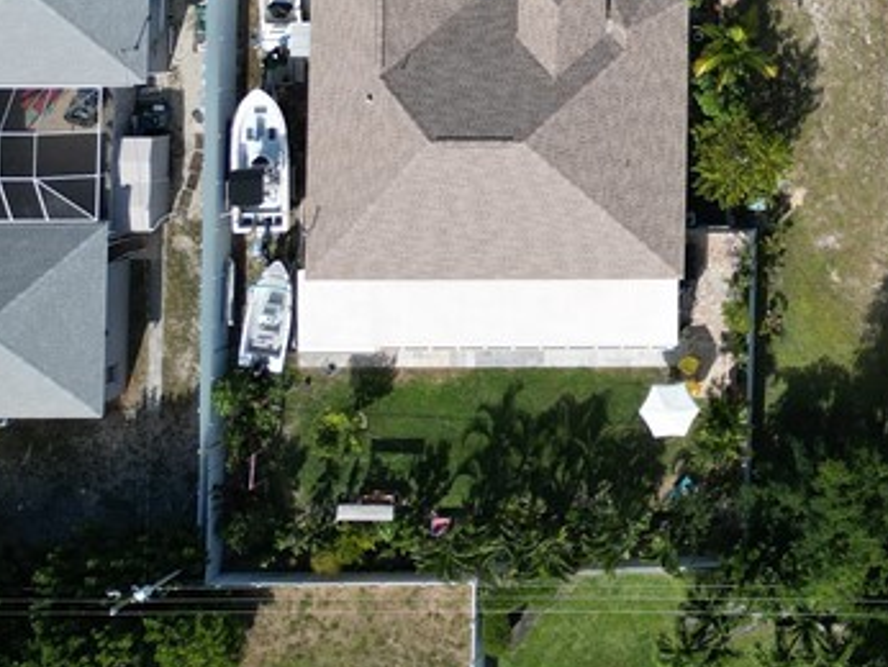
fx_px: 1823
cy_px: -77
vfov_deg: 19.8
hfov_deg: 24.9
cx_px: 1050
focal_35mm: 71
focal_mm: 6.72
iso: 140
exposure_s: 1/3200
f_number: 1.7
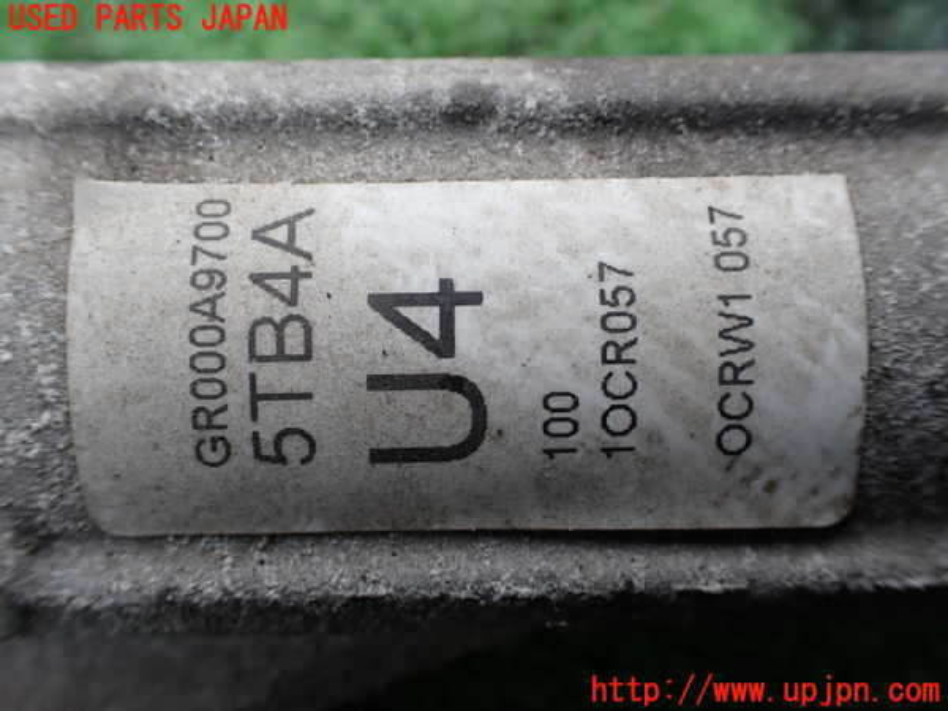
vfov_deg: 46.8
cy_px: 356
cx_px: 474
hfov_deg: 60.0
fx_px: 822
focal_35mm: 30
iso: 100
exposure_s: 1/200
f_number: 3.2
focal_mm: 5.4
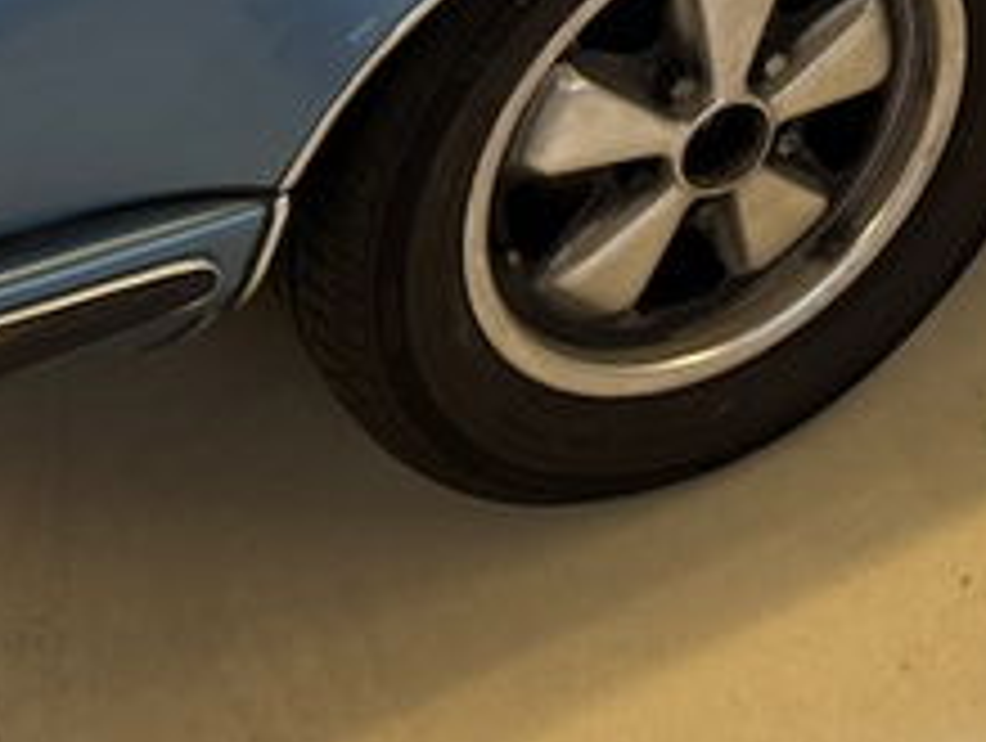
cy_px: -949
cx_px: 833
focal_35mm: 112
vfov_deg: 11.4
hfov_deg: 17.4
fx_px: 3195
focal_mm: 6.76
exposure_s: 1/121
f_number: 1.78
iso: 125
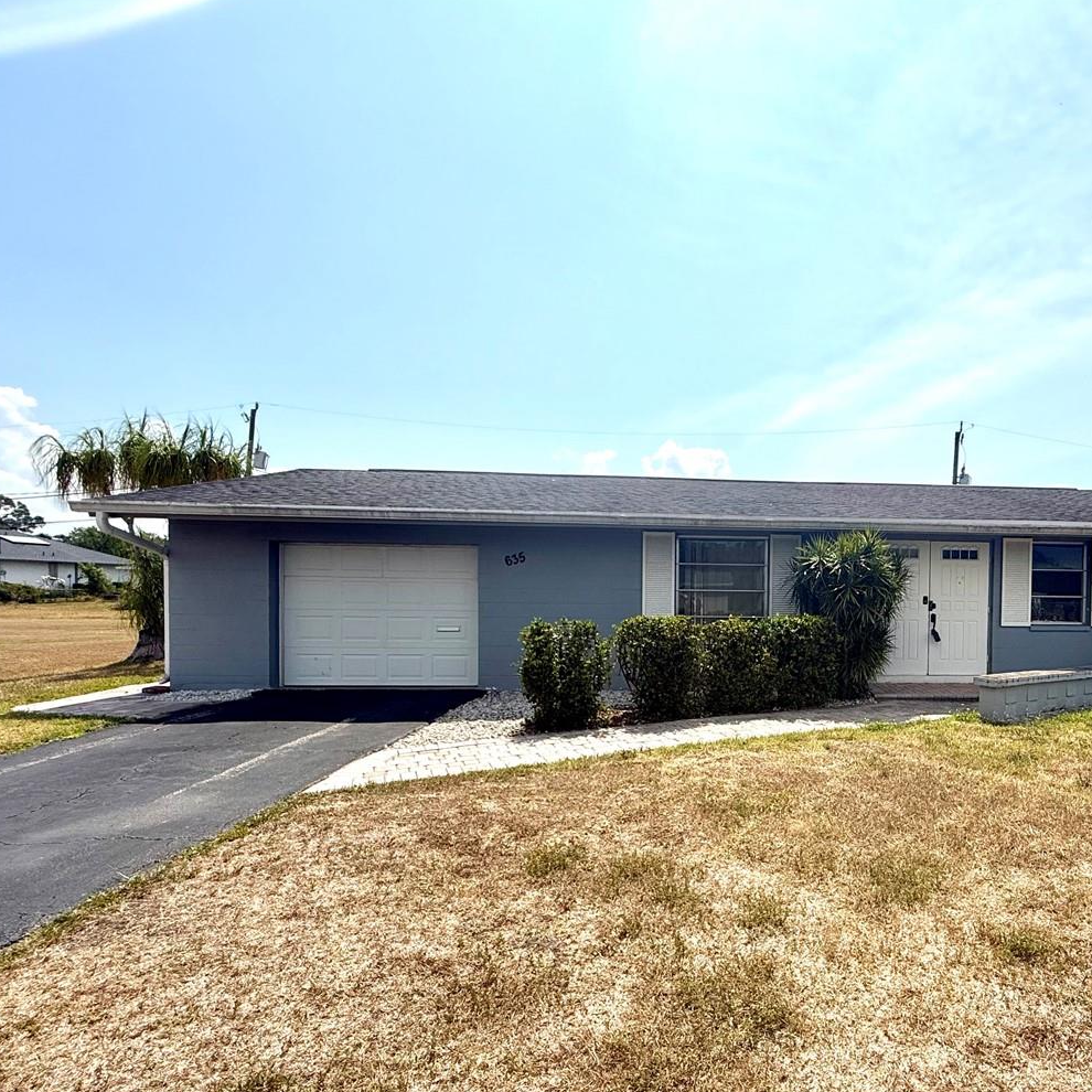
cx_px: 764
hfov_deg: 71.6
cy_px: 613
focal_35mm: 20
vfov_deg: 74.5
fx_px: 714
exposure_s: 1/4149
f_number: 2.2
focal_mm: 2.22
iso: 50
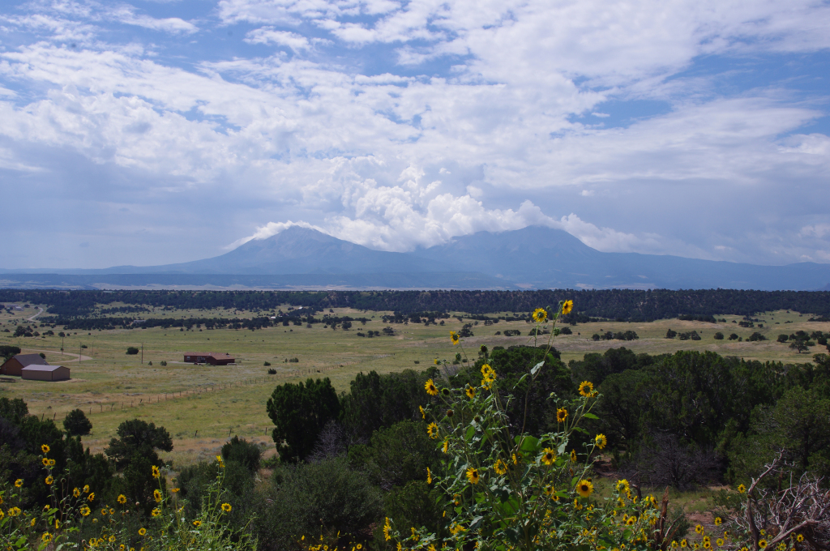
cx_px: 415
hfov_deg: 49.6
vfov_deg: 34.1
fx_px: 898
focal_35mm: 39
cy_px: 276
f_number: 14
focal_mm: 26.25
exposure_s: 1/250
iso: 200
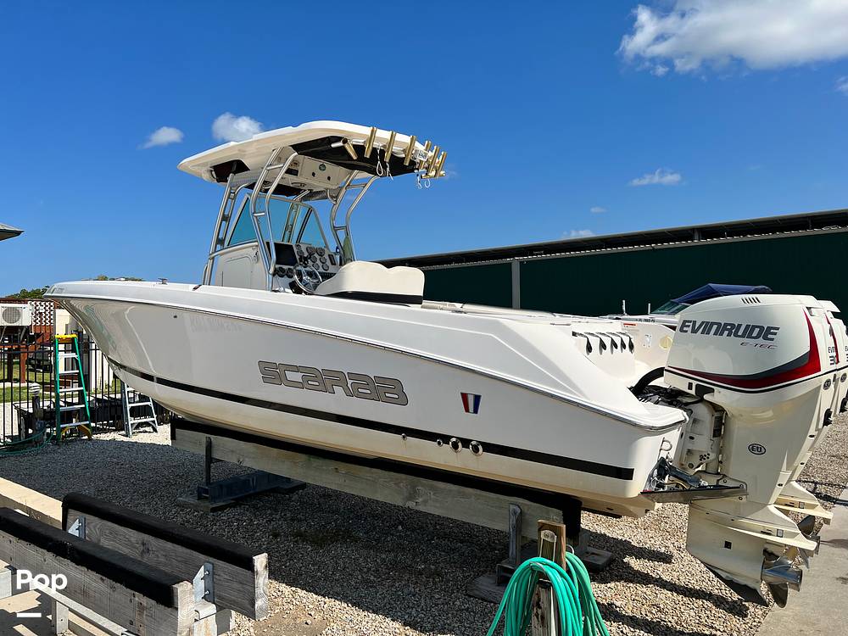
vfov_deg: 53.1
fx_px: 637
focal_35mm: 26
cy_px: 318
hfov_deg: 67.3
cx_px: 424
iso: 50
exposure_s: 1/7463
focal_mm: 5.7
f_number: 1.5
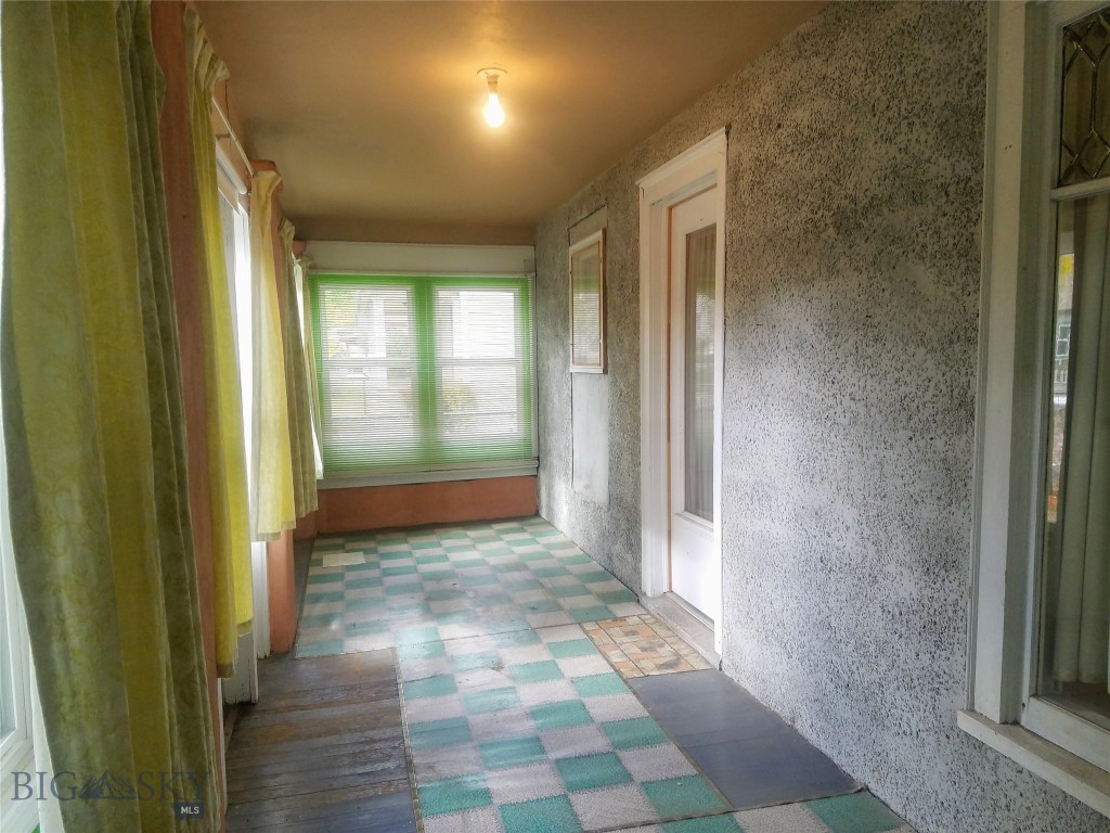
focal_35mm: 26
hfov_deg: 67.3
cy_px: 416
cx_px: 555
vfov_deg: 53.1
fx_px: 834
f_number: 1.7
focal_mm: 4.2
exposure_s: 1/120
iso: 100
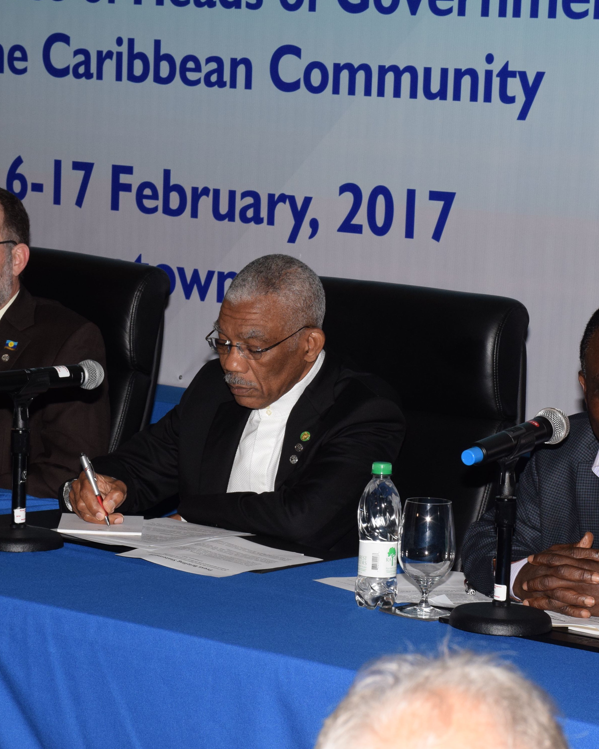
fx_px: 3280
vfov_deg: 13.0
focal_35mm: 148
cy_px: 374
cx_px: 296
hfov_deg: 10.4
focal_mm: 70
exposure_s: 1/160
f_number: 11
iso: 800
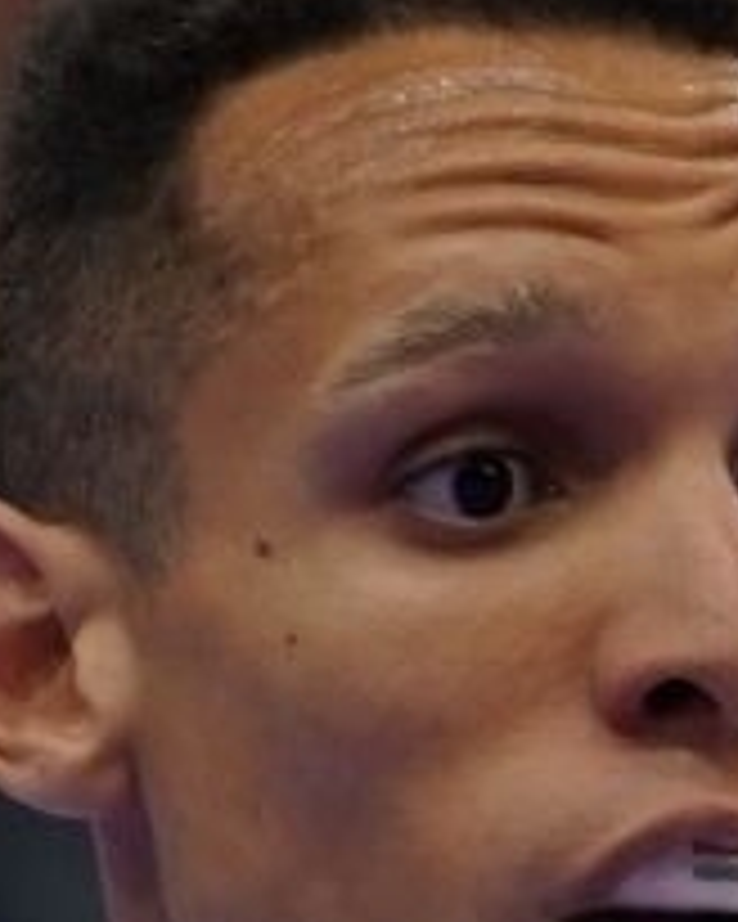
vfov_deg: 0.8
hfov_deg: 0.6
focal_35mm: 2477
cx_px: 1395
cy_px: 1889
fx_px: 67628
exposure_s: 1/1000
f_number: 2.8
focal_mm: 200
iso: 1000
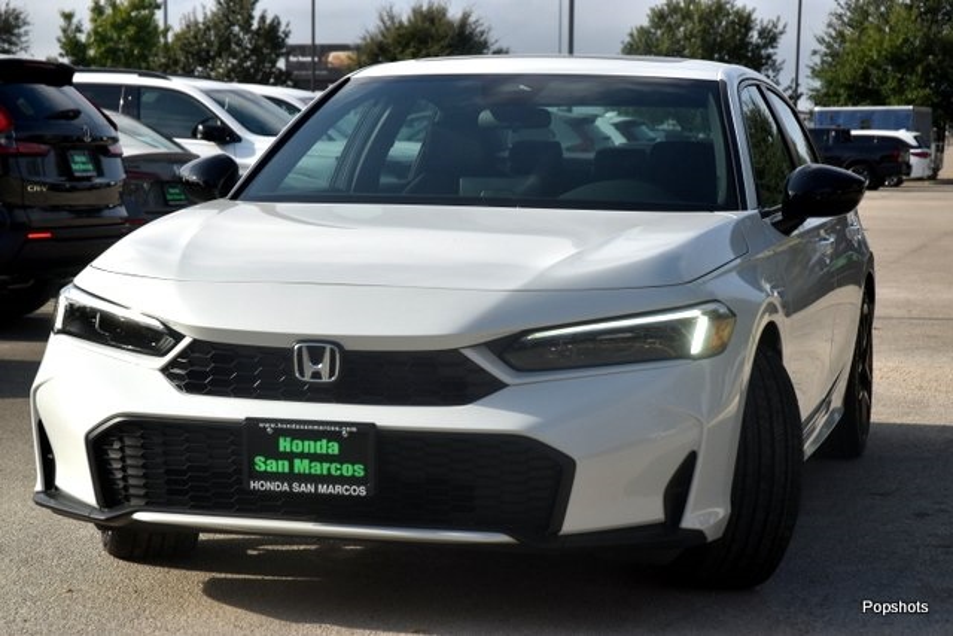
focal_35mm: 90
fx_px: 2383
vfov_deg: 15.2
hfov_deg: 22.6
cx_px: 476
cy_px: 318
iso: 200
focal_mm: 60
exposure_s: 1/800
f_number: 7.1
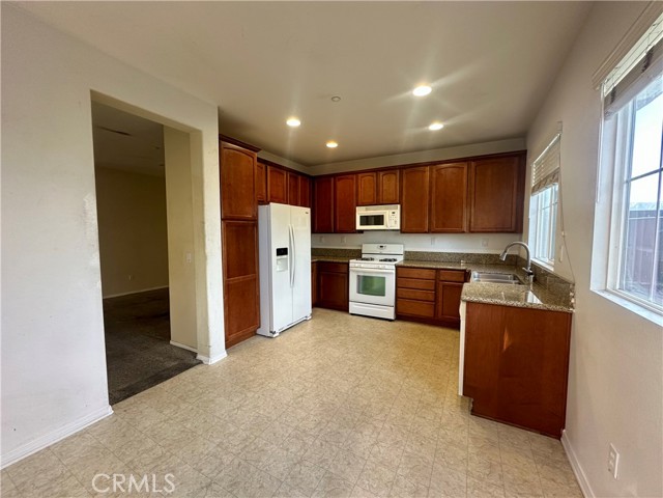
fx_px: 268
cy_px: 249
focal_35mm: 14
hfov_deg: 102.1
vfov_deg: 85.7
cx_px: 332
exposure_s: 1/99
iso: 160
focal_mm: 2.22
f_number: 2.2
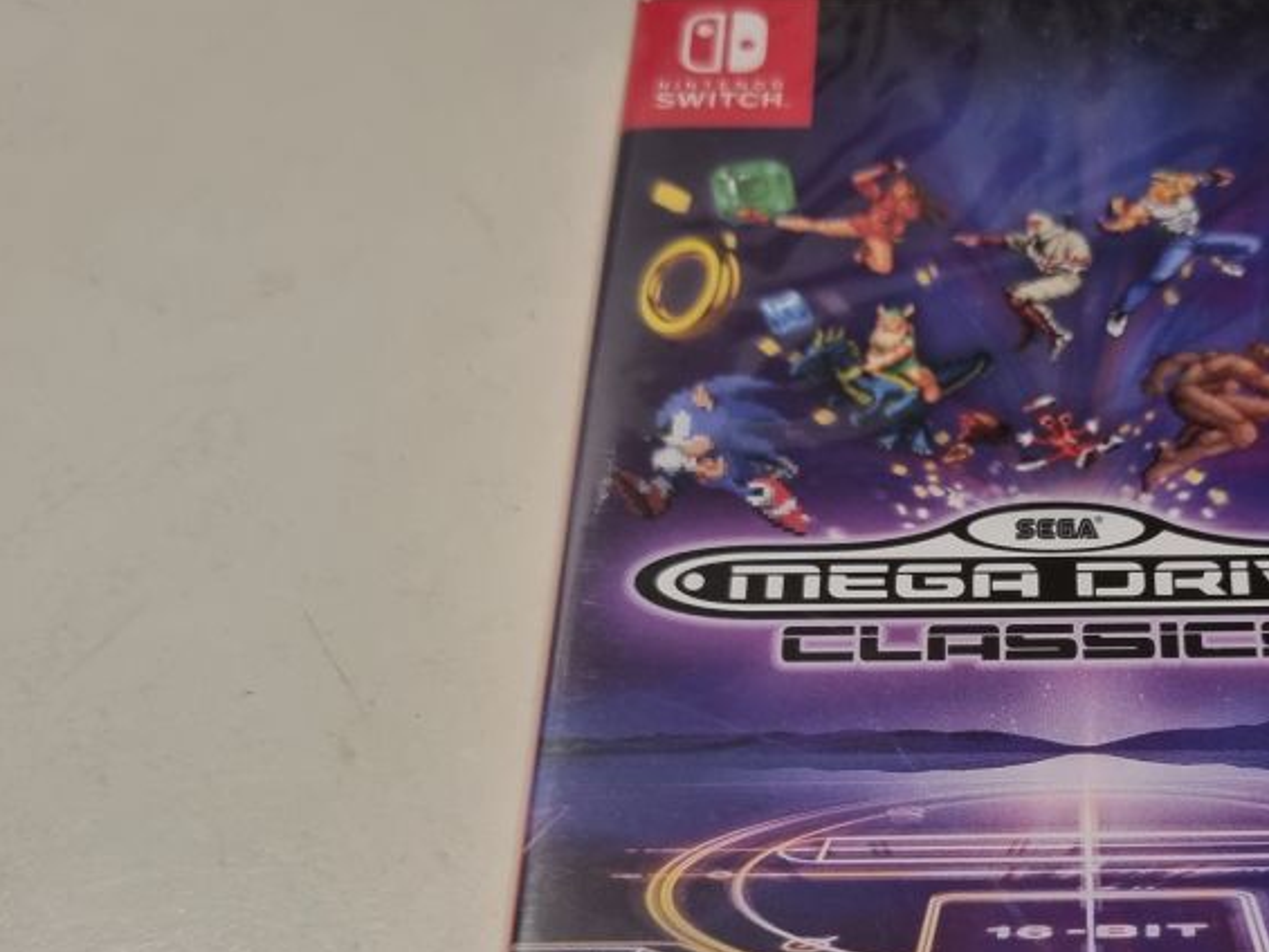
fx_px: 1687
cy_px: 763
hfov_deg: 39.5
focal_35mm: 46
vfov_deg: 30.7
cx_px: 1029
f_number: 1.8
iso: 250
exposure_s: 1/50
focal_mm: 5.4
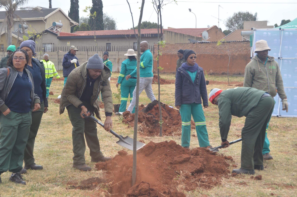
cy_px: 98
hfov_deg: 28.1
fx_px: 593
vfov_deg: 18.9
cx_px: 148
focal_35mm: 72
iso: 100
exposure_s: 1/200
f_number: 6.3
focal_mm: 48
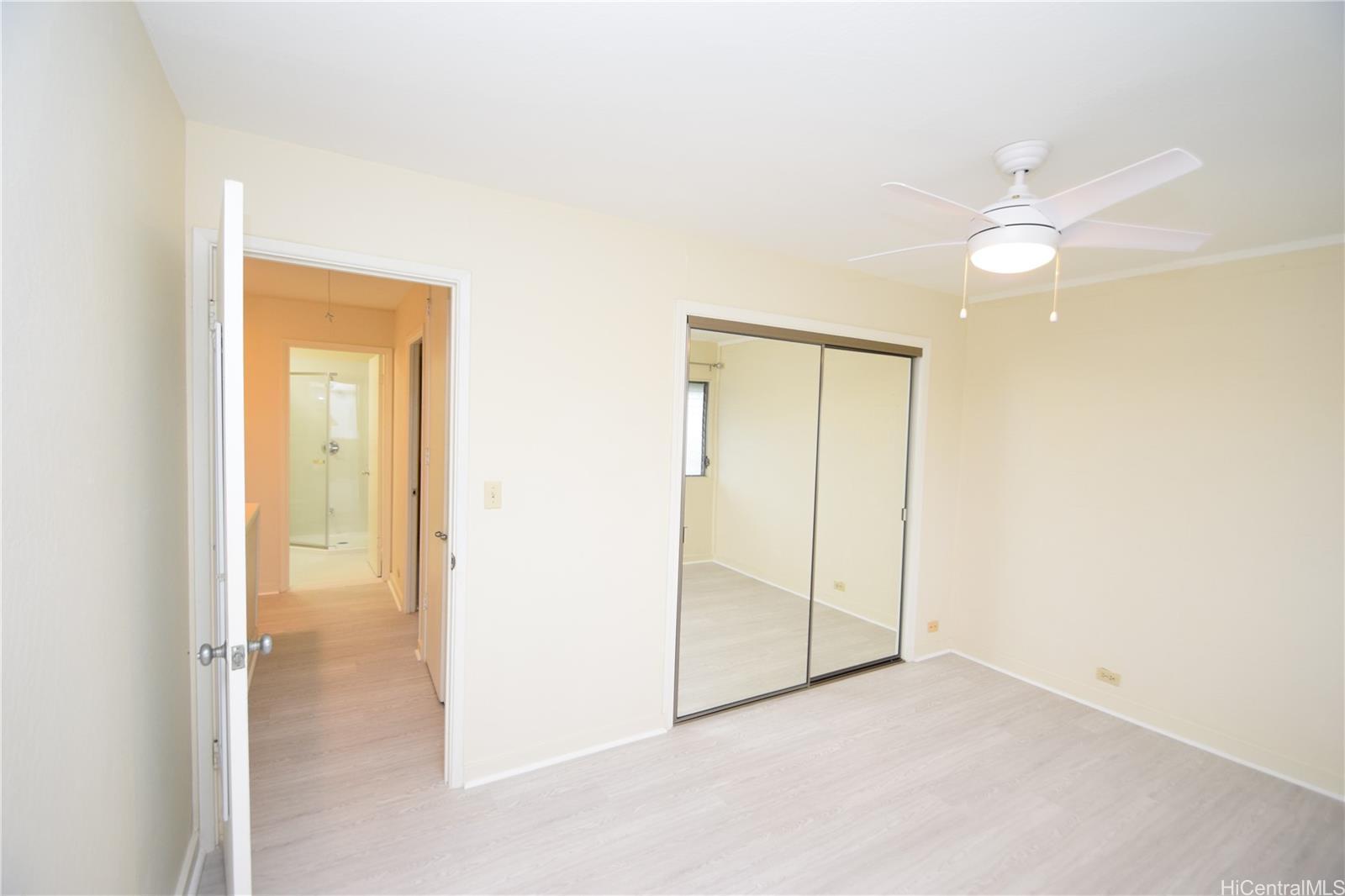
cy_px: 448
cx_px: 672
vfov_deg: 77.3
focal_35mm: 15
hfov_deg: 100.4
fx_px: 560
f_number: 5
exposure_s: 1/100
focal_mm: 10
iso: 800
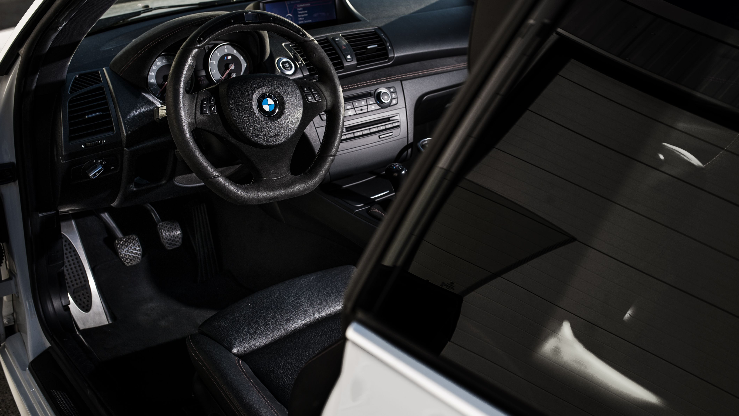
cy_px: 180
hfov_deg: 54.0
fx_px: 725
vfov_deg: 32.0
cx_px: 369
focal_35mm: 37
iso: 100
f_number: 5
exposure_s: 1/500
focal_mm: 35
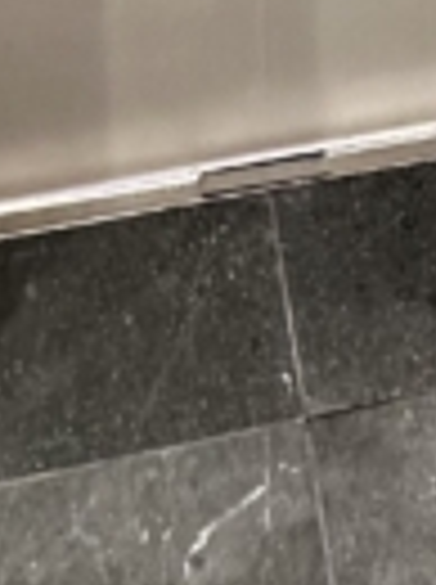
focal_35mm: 76
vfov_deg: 14.8
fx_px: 1281
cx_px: 317
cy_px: -835
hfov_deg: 19.2
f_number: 2.2
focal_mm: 2.22
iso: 500
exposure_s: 1/50
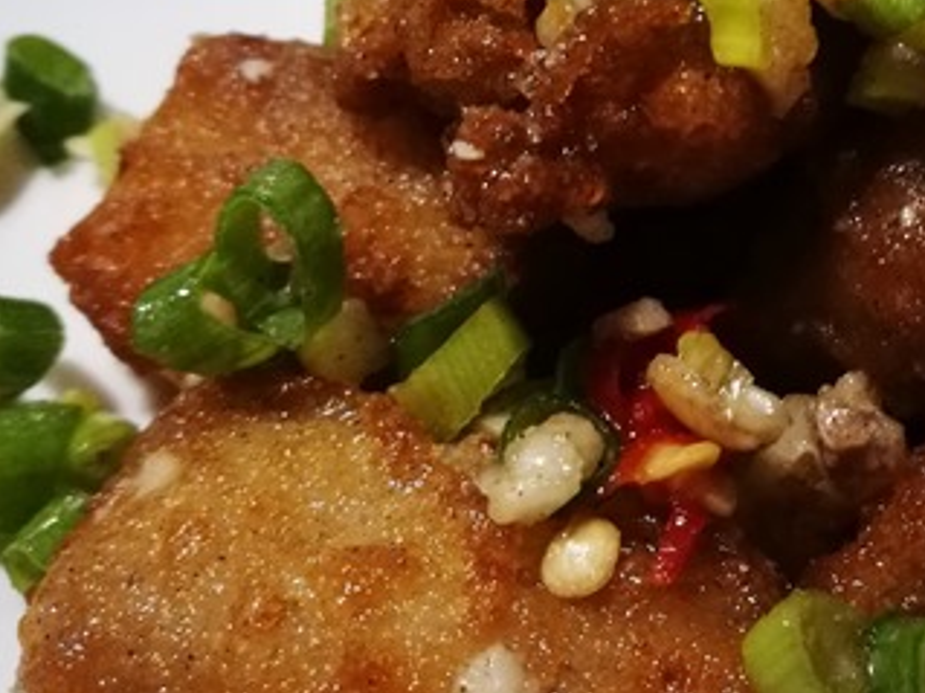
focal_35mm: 61
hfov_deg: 30.6
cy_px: 180
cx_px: 783
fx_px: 1629
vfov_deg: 23.8
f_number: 4
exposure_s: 1/20
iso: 500
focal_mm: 4.5
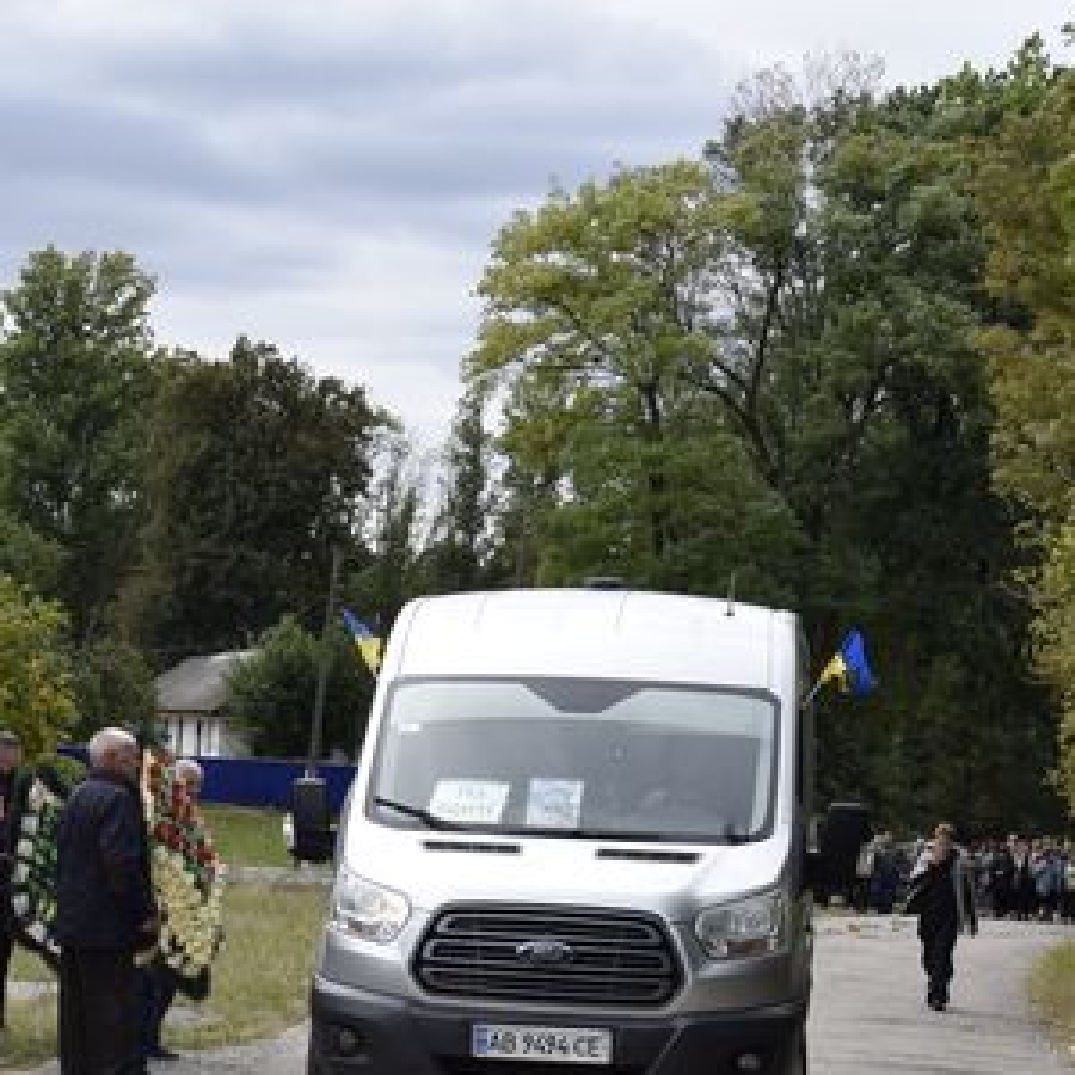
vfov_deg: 17.0
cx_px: 140
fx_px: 3584
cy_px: 745
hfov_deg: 16.9
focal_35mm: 102
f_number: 9
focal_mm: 32
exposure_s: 1/320
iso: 200
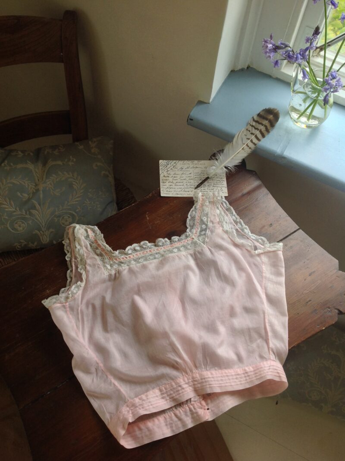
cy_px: 230
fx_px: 465
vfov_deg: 52.6
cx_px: 172
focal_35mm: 35
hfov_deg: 40.7
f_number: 2.4
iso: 50
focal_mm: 4.28
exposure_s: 1/252
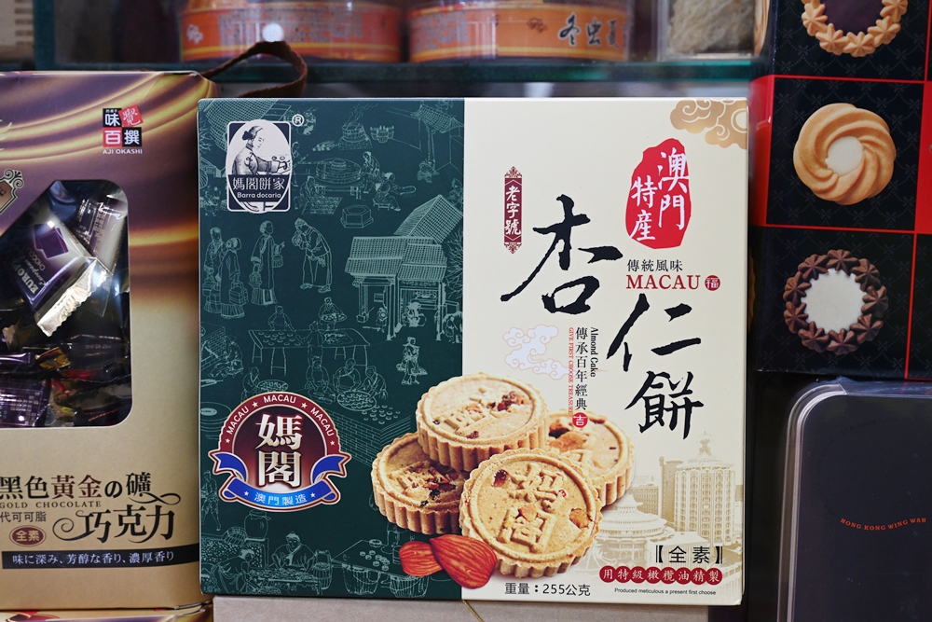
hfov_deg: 34.5
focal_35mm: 58
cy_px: 311
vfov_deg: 23.4
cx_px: 466
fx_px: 1502
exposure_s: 1/50
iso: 1250
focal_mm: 58
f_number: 6.3
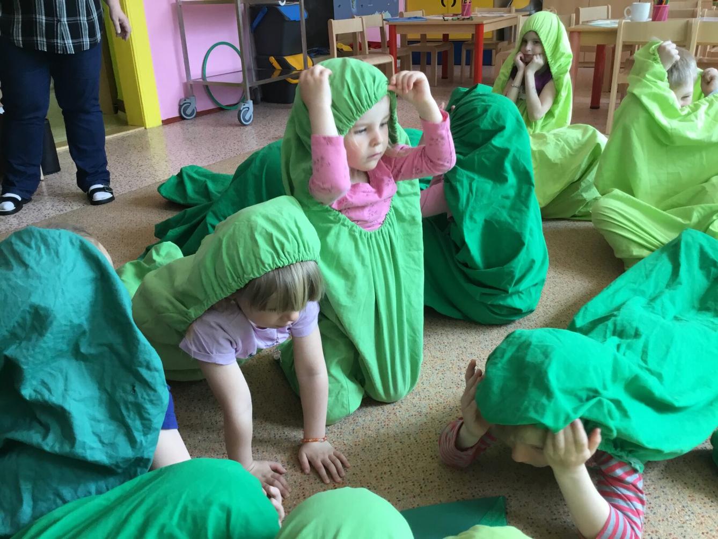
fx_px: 643
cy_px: 270
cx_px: 359
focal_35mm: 31
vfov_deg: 45.5
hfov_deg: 58.3
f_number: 2.4
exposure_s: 1/33
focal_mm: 3.3
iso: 32
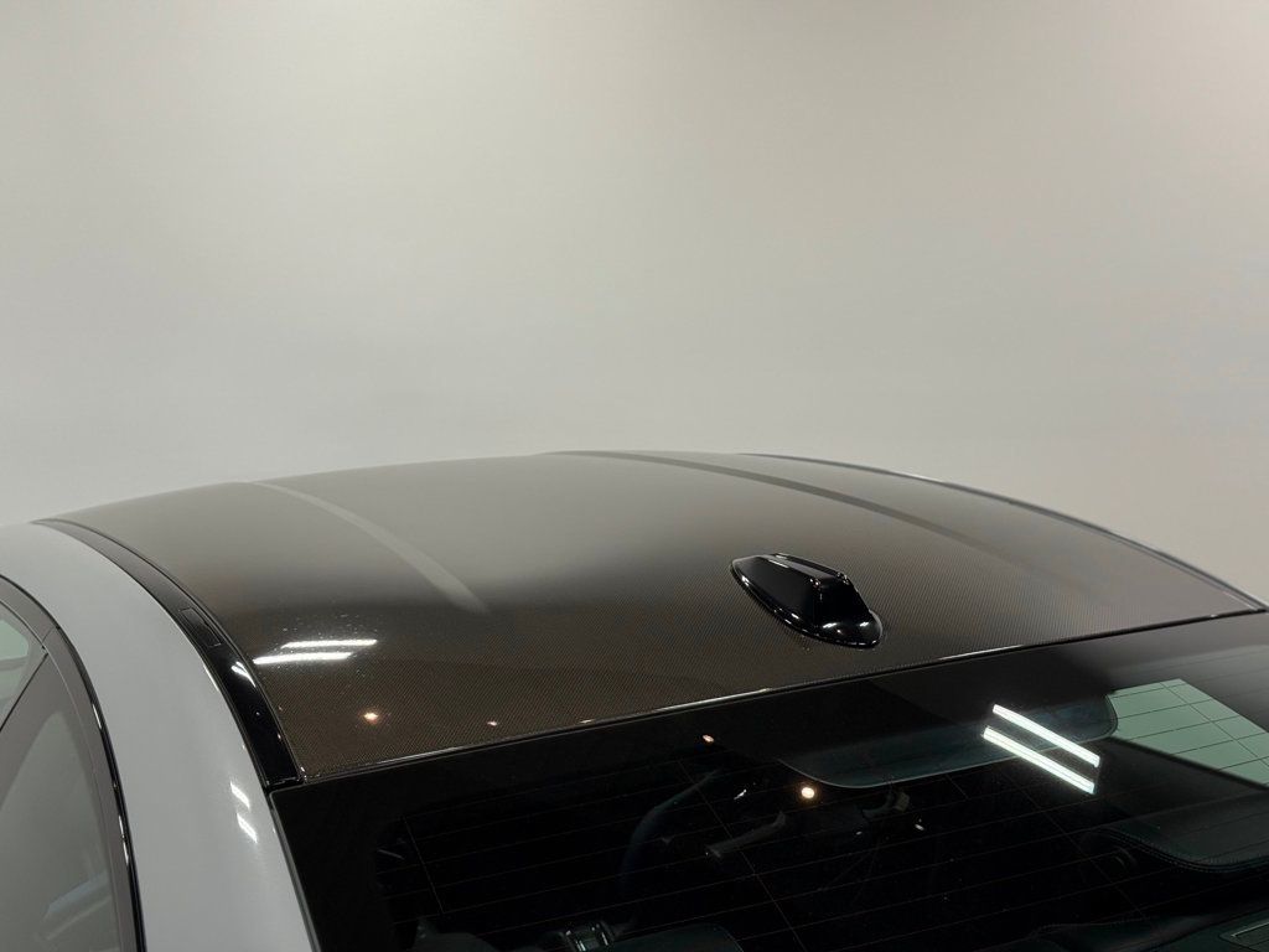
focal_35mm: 48
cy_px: 476
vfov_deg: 30.3
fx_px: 1760
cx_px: 634
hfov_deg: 39.7
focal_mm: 6.76
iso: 64
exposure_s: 1/422
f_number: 1.78
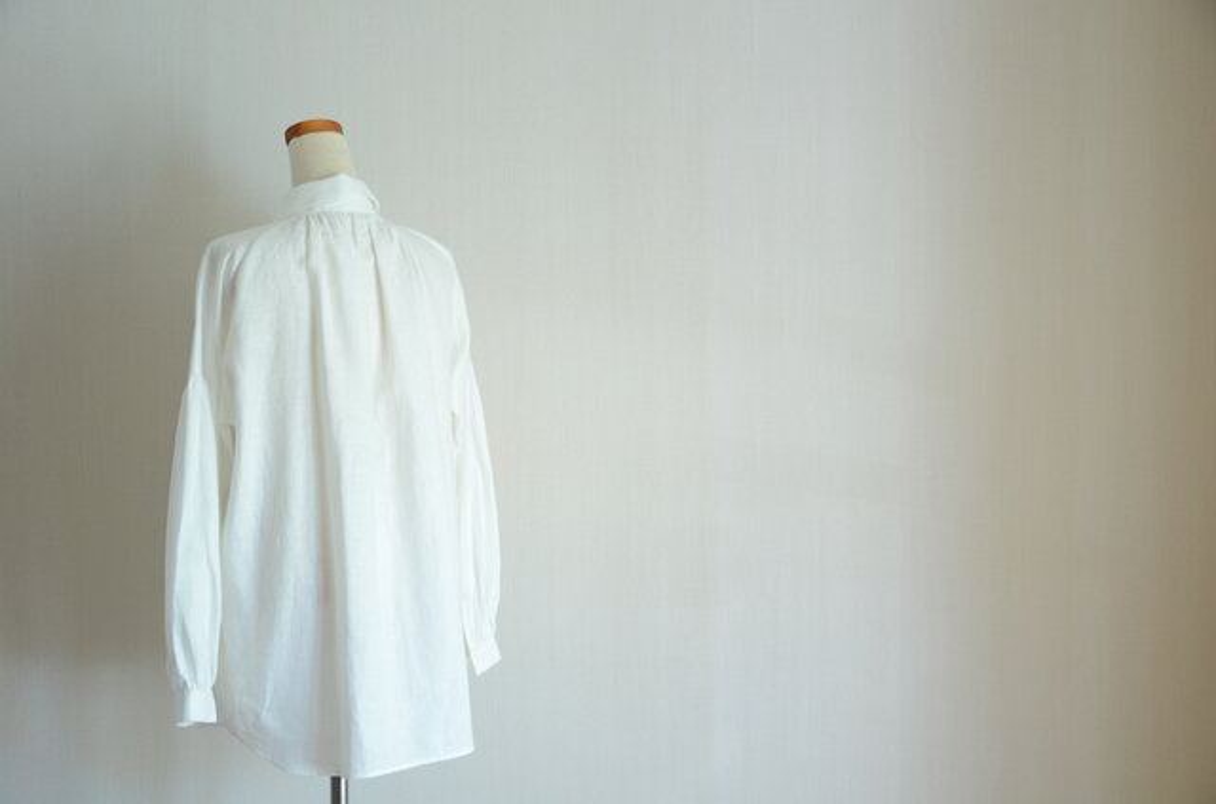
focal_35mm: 48
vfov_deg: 27.9
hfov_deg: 41.2
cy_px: 402
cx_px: 608
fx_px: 1617
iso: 400
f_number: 4.2
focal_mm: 32
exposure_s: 1/40
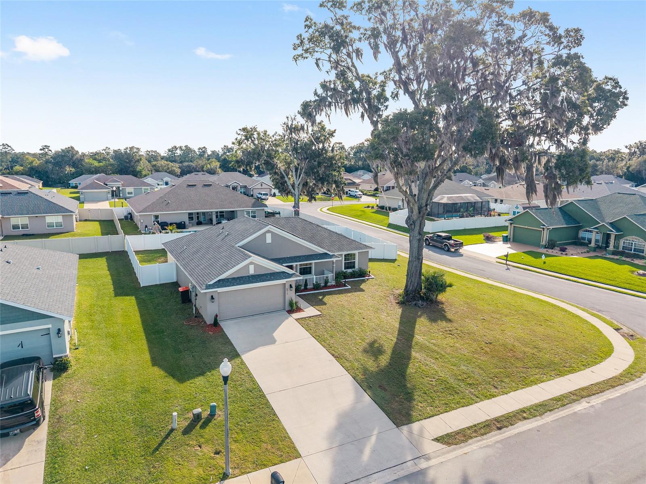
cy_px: 242
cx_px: 323
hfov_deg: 71.6
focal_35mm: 24
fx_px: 448
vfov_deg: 56.8
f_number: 1.8
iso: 260
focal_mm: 8.67
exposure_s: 1/5000
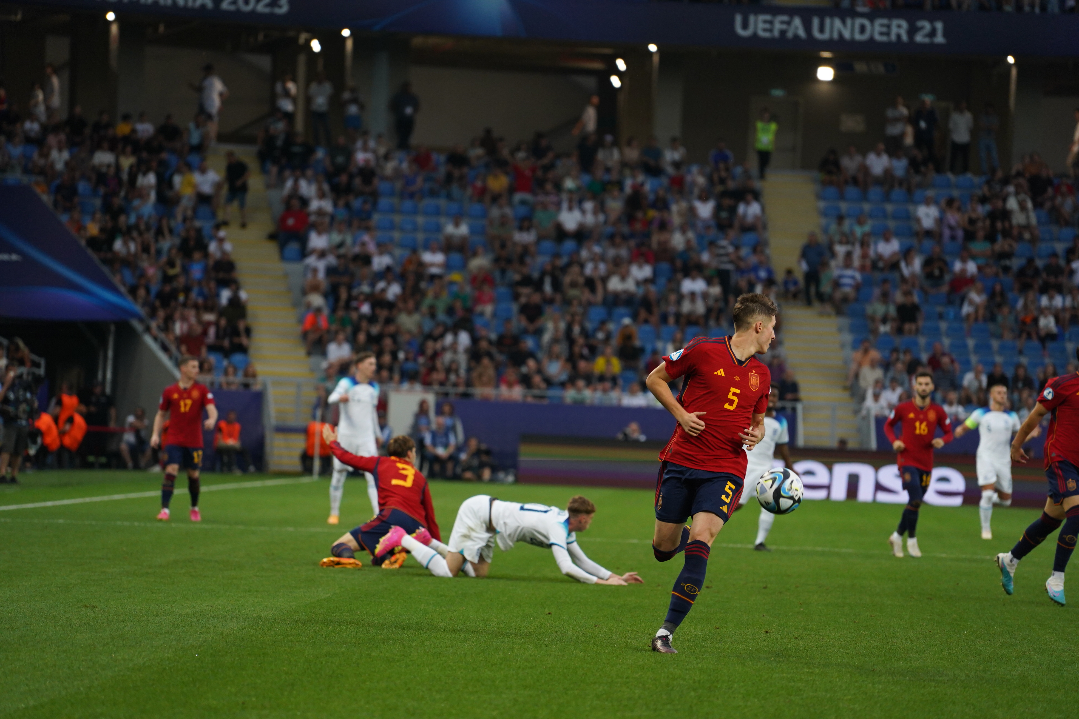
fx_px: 5994
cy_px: 360
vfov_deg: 6.9
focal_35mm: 200
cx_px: 540
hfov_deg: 10.3
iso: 2000
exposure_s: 1/1000
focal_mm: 200
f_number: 4
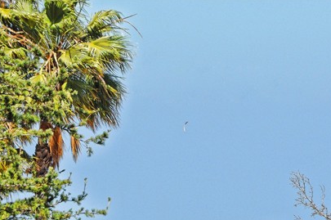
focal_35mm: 474
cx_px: 235
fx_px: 4353
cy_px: 172
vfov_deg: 2.9
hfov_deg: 4.4
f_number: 16
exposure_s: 1/250
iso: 250
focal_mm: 200
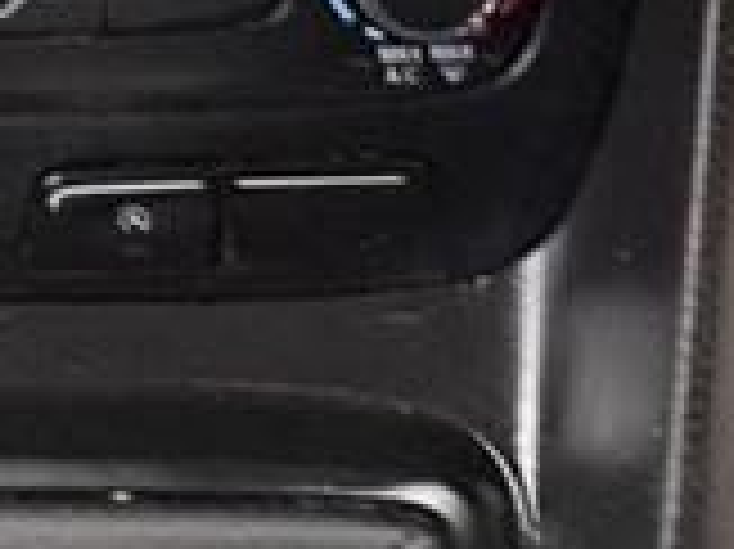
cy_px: -666
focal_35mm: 77
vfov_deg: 14.5
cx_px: 360
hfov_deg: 25.4
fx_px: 1632
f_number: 2.2
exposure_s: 1/99
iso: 200
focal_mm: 2.22
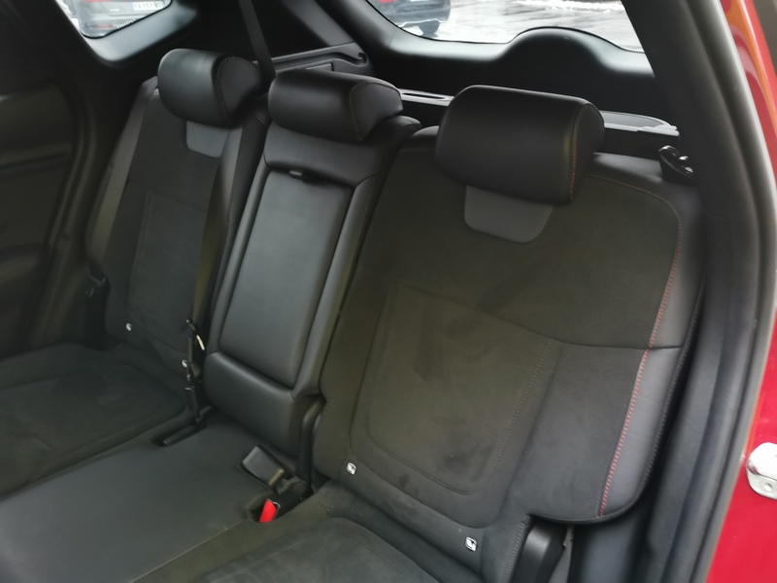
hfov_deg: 65.3
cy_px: 292
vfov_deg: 51.4
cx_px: 388
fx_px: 606
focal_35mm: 27
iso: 1000
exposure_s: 1/20
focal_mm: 5.58
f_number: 1.8
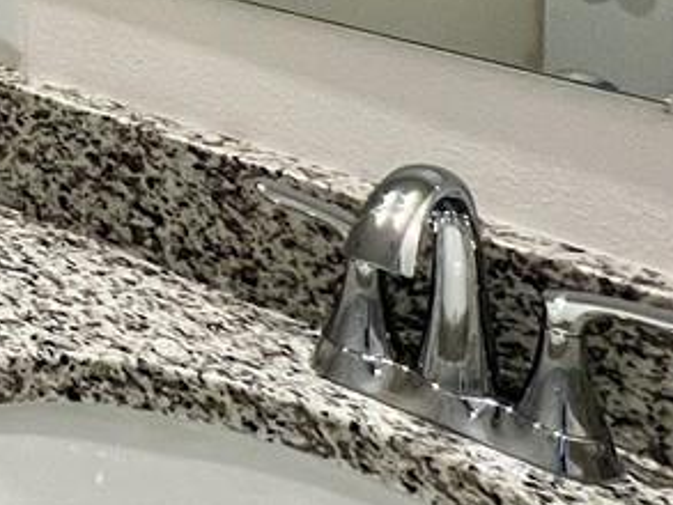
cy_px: -438
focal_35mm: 71
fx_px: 1381
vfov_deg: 16.7
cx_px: -662
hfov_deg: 18.4
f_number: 1.8
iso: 160
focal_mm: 1.57
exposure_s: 1/120
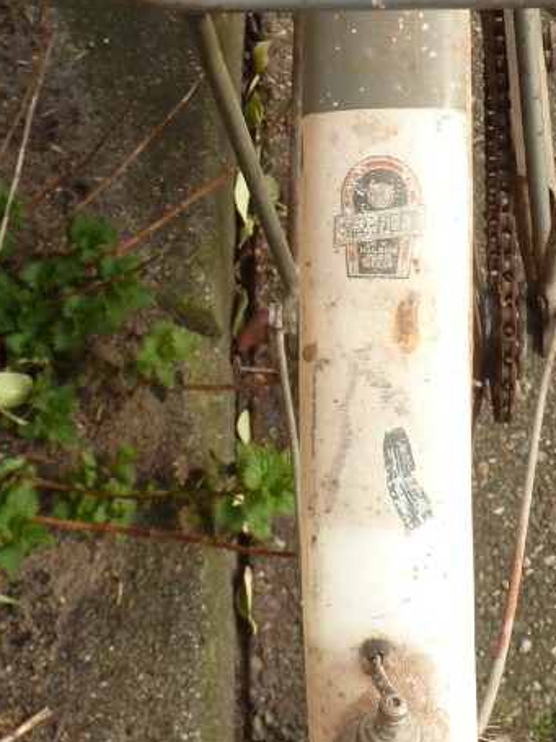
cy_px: 73
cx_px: 346
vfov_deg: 21.3
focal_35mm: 90
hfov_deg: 16.4
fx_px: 1928
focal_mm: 6.5
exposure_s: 1/60
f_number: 3.6
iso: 80
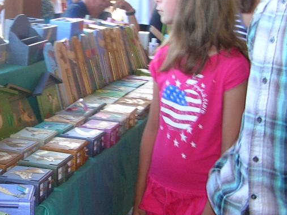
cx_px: 36
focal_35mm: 71
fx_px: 589
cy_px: 91
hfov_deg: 26.6
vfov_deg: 20.7
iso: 50
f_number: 2.8
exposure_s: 1/30
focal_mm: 5.8
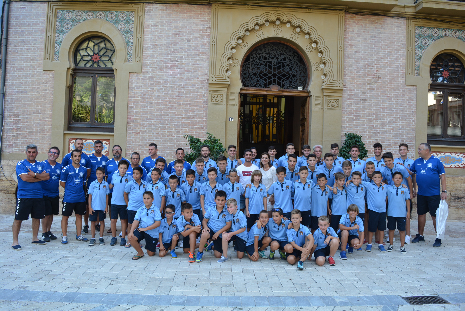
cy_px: 156
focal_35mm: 27
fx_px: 349
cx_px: 232
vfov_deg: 48.0
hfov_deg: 67.3
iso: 400
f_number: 5.6
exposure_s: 1/125
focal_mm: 18
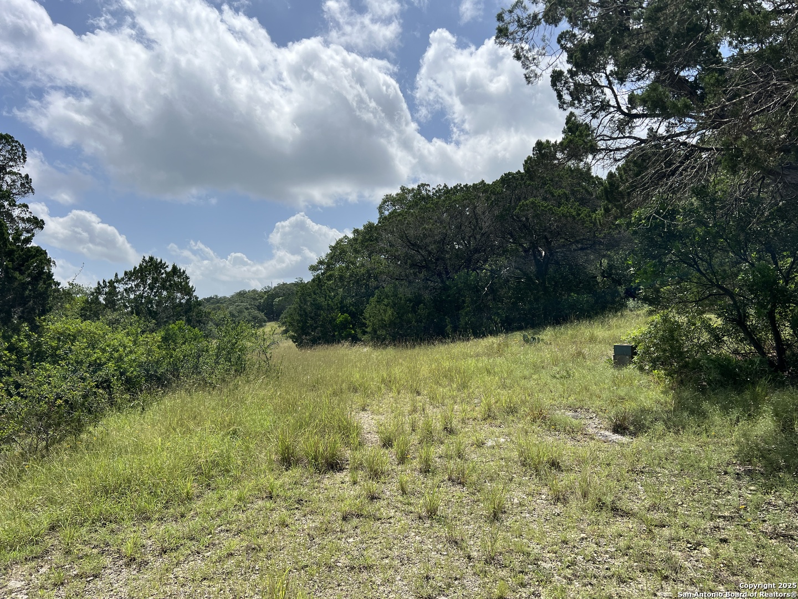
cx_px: 399
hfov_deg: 67.3
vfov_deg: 53.1
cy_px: 300
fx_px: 599
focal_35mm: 26
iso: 50
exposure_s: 1/7463
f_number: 1.5
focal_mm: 5.7
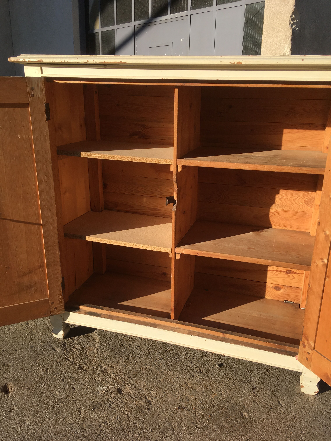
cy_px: 220
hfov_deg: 48.2
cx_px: 166
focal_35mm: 29
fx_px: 370
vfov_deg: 61.7
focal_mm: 4.15
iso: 25
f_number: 2.2
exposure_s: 1/1068
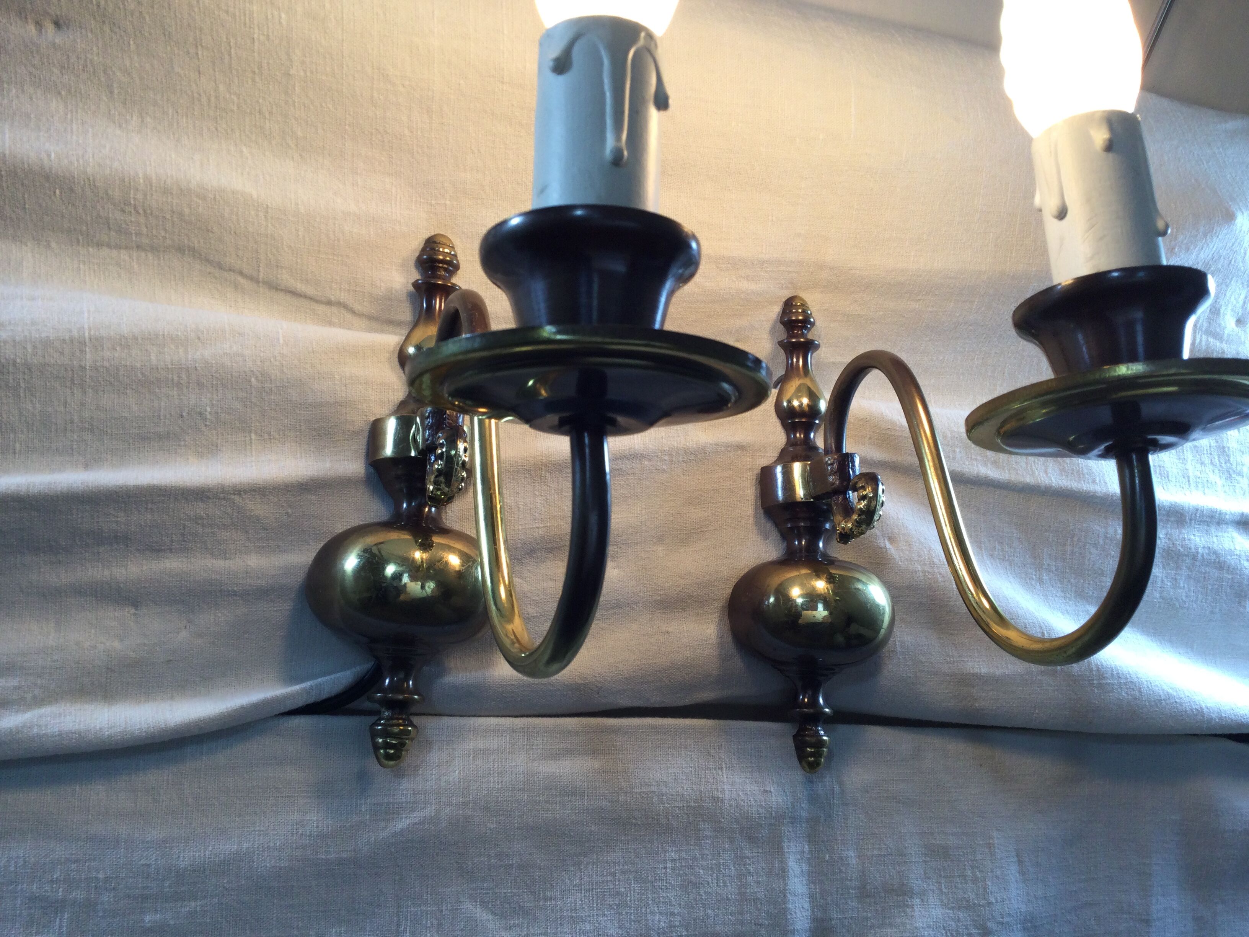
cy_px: 468
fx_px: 1119
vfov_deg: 45.4
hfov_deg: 58.4
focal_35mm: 31
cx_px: 624
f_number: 2.4
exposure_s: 1/100
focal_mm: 3.3
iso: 40
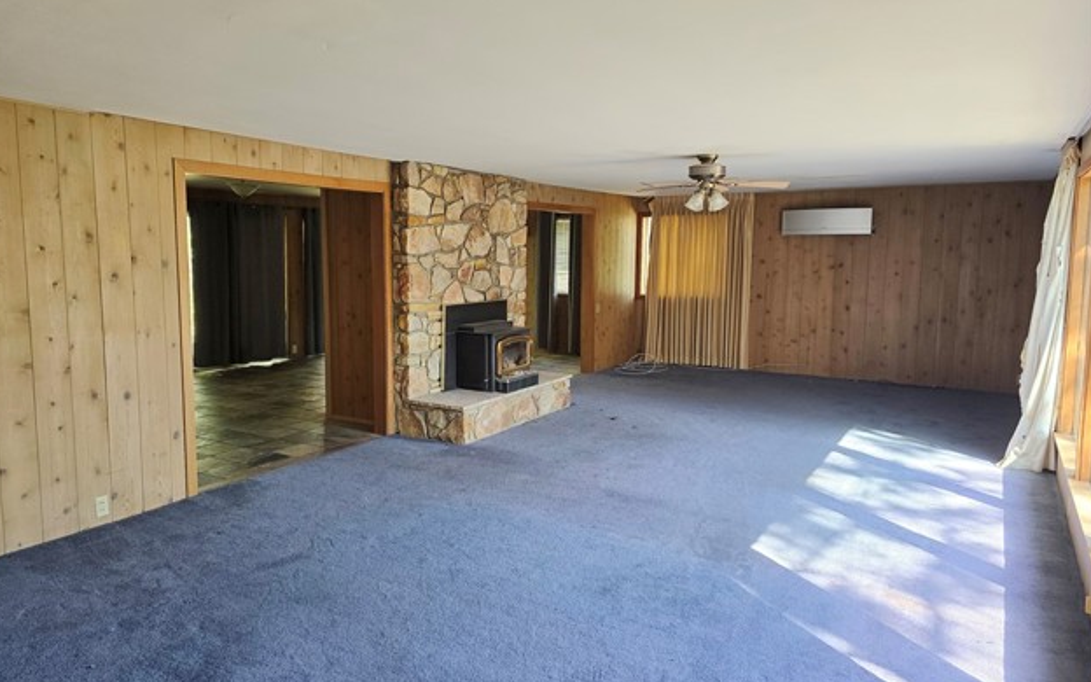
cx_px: 539
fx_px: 743
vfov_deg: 49.3
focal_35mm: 25
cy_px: 327
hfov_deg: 72.5
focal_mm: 6.3
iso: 160
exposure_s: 1/180
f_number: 1.7
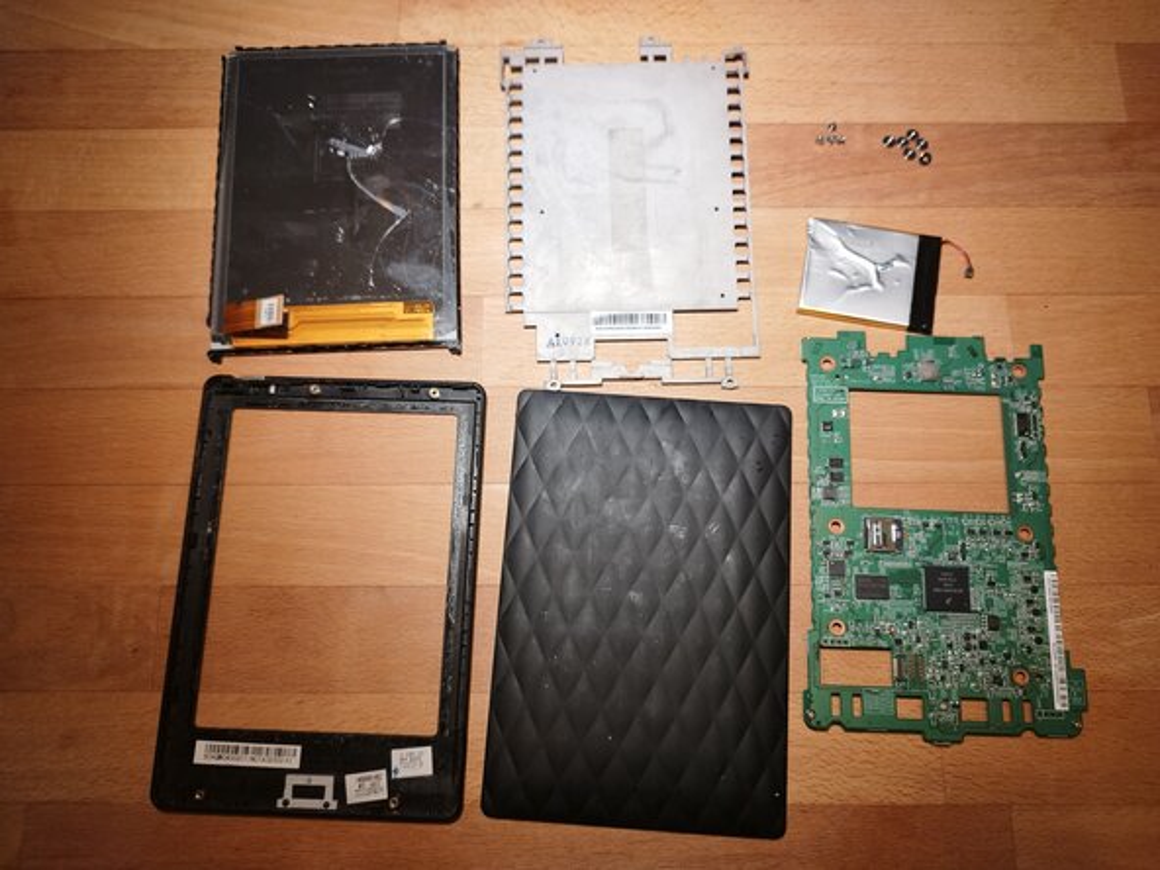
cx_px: 580
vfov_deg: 56.8
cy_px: 435
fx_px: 804
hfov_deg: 71.6
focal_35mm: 24
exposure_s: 1/50
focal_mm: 5.89
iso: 80
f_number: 1.89
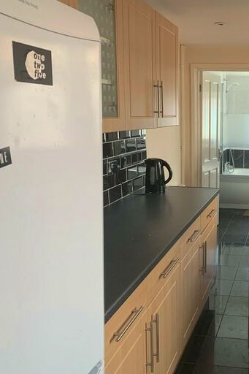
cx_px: 239
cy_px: 189
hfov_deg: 33.4
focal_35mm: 37
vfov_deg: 51.9
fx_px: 384
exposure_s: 1/121
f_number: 1.8
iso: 50
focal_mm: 4.25
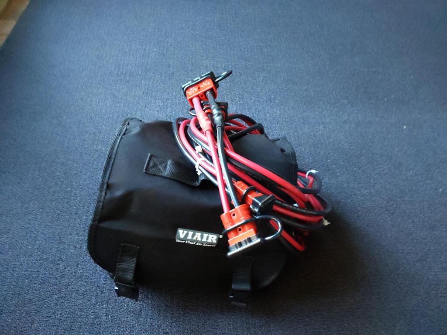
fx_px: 336
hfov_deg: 67.3
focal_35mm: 26
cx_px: 224
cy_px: 168
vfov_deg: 53.1
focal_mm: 4.44
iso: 1212
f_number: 1.8
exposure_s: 1/25
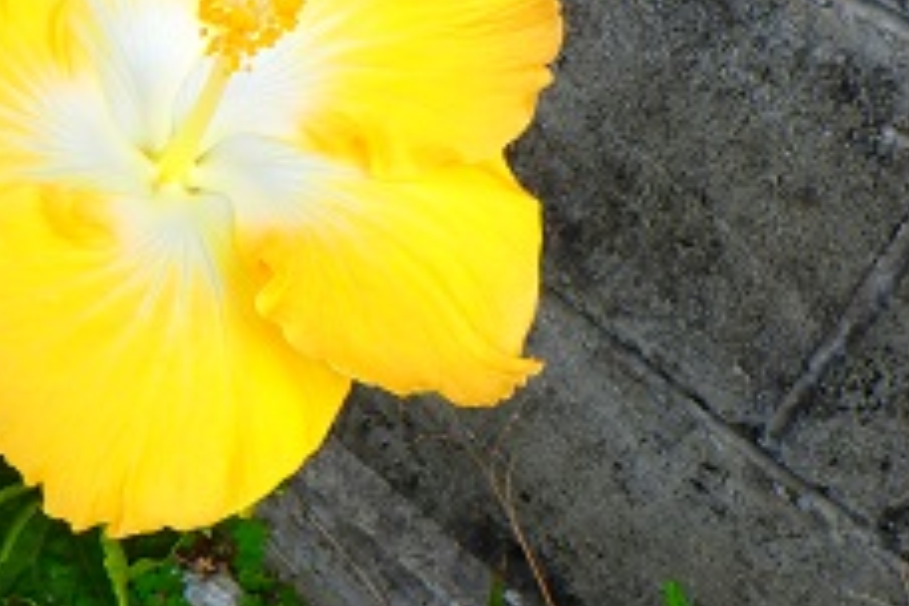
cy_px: 379
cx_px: 98
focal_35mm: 61
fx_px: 1540
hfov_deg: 31.4
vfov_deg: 22.2
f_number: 4.6
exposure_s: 1/400
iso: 125
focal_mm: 5.2
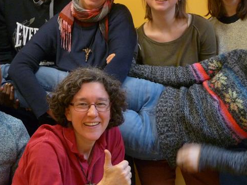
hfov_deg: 24.1
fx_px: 578
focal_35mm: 81
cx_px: 94
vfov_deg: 18.1
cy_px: 44
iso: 400
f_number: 3.2
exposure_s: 1/20
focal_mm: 8.2
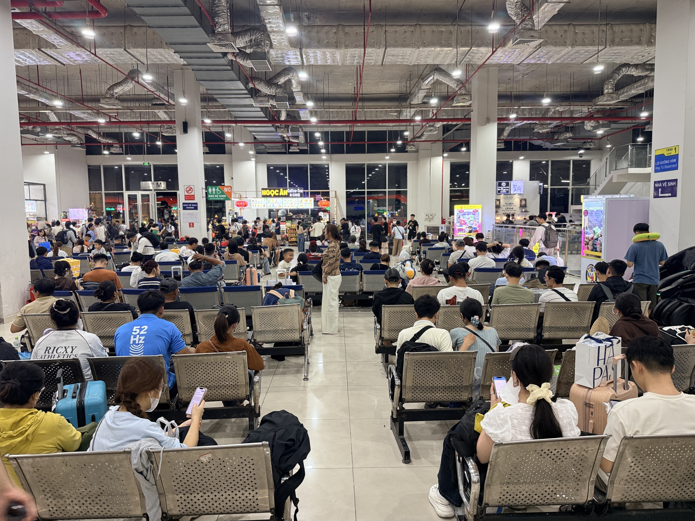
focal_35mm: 24
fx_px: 482
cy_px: 260
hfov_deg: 71.6
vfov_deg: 56.8
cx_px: 348
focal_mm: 6.76
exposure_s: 1/50
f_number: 1.78
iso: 200
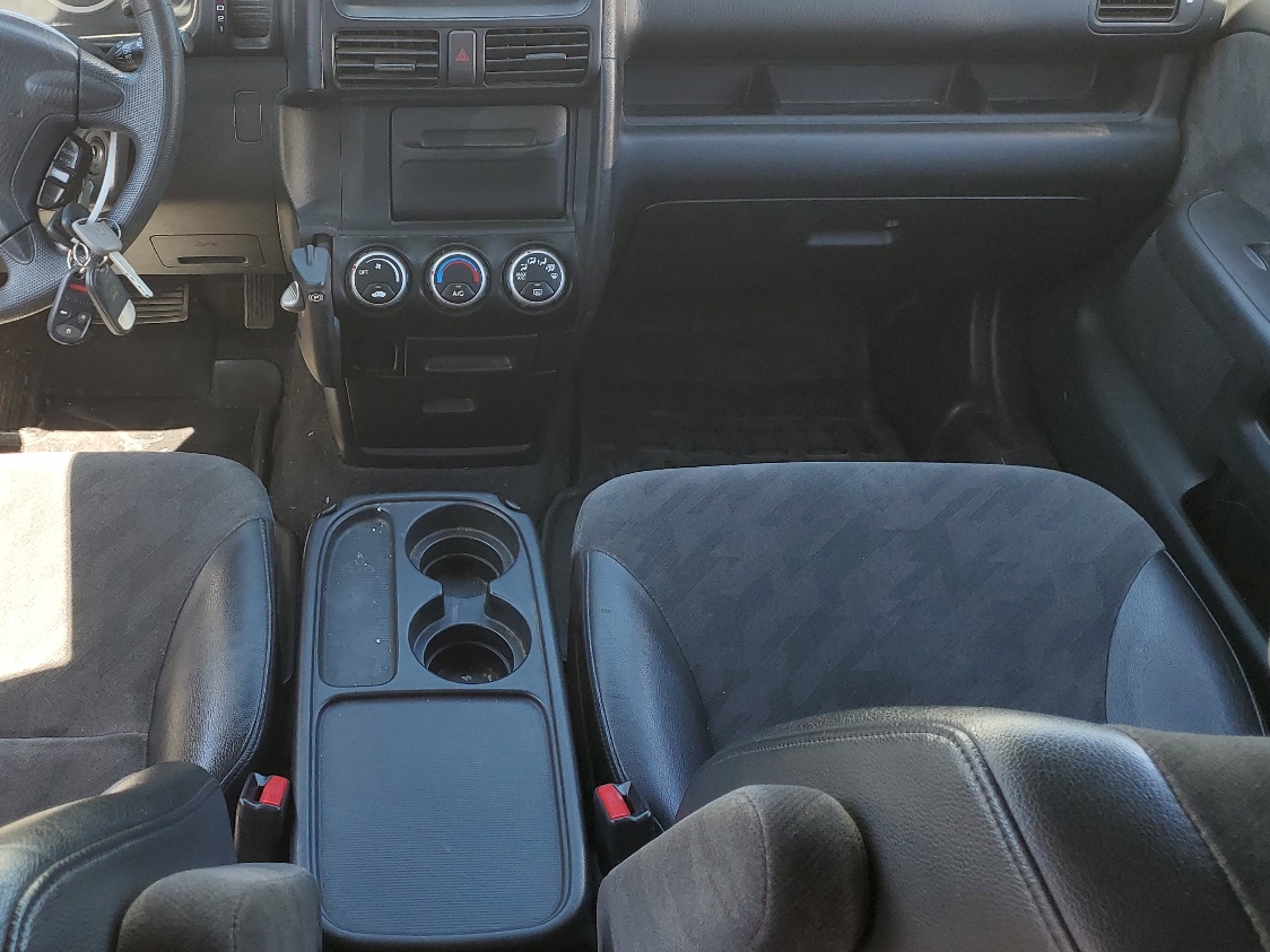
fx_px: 1357
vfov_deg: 38.6
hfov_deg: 49.0
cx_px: 394
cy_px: 422
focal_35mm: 37
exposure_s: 1/159
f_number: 1.5
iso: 50
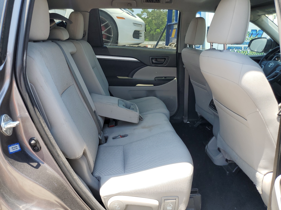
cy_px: 105
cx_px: 140
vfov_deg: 53.1
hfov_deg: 67.3
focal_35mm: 26
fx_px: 211
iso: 50
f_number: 1.5
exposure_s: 1/435
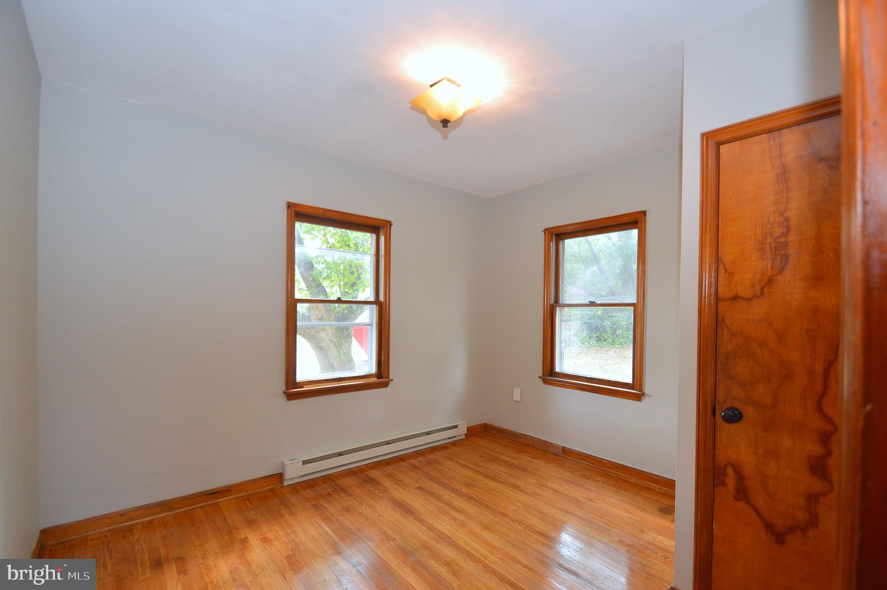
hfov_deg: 100.4
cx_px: 444
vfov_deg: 77.2
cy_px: 295
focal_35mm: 15
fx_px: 369
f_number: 3.5
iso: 400
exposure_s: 1/60
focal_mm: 10
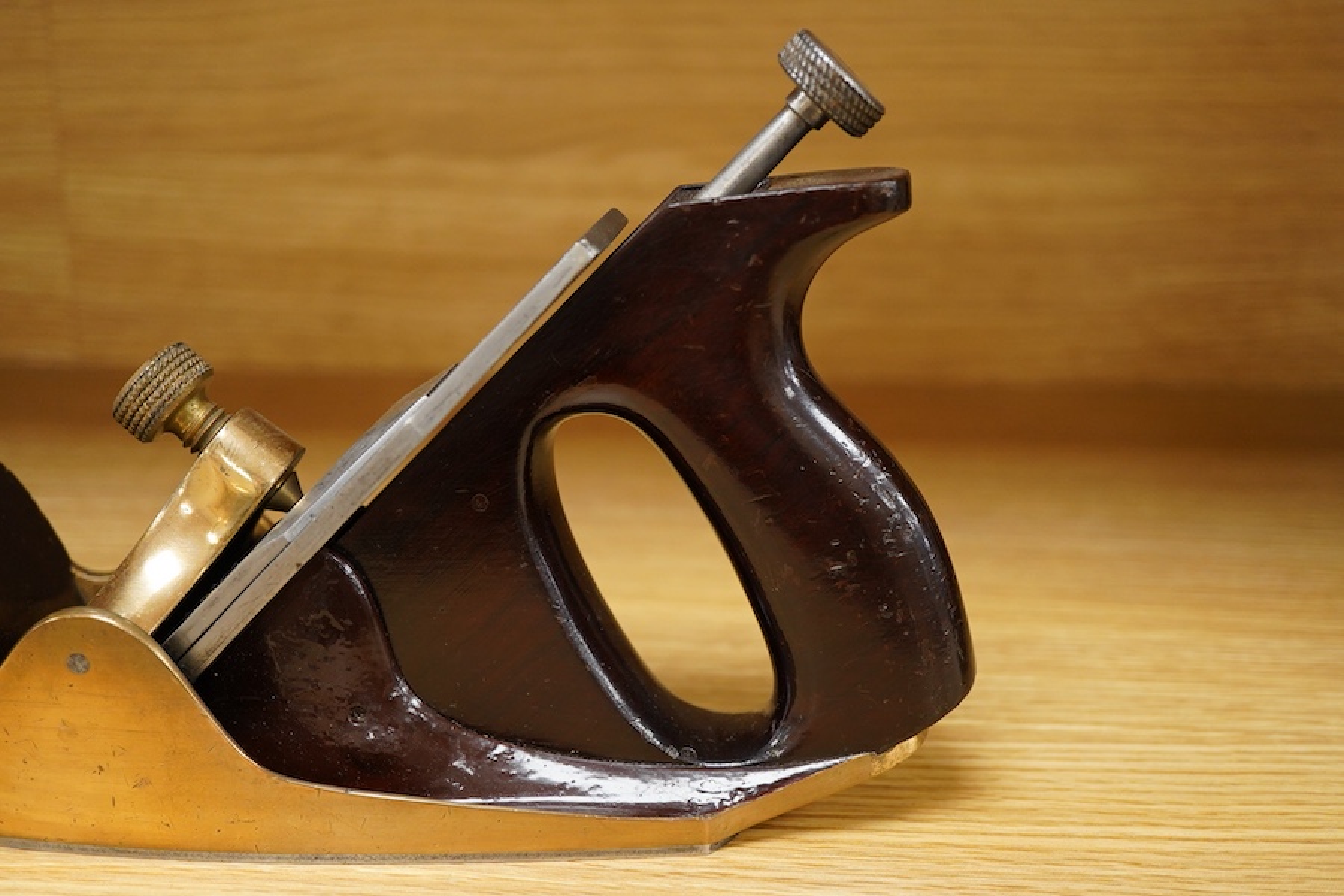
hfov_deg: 43.6
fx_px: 1680
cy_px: 448
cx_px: 672
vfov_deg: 29.9
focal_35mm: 45
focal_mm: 30
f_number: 3.5
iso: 1250
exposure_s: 1/125
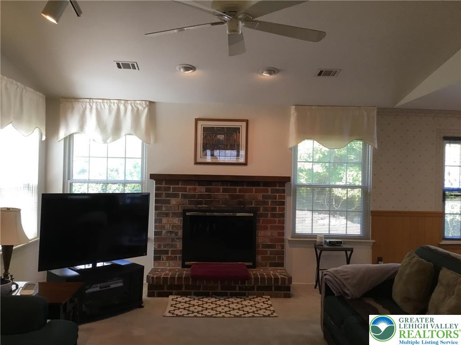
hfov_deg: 58.4
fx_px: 413
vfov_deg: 45.4
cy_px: 172
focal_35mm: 31
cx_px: 230
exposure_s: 1/33
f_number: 2.4
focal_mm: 3.3
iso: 50
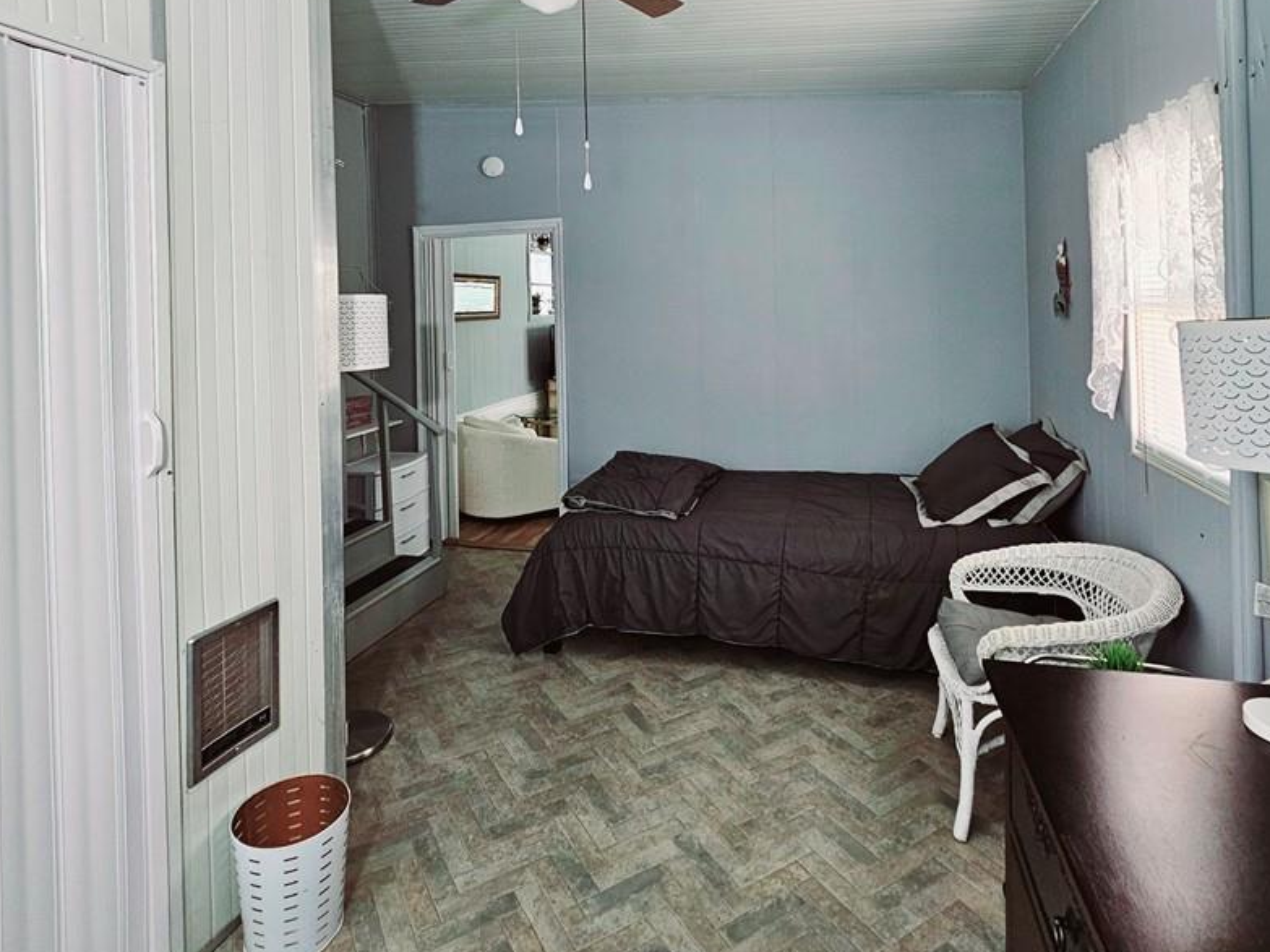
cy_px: 392
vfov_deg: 74.1
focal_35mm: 17
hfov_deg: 91.0
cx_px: 668
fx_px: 624
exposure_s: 1/60.2
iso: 160
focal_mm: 2.2
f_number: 2.2
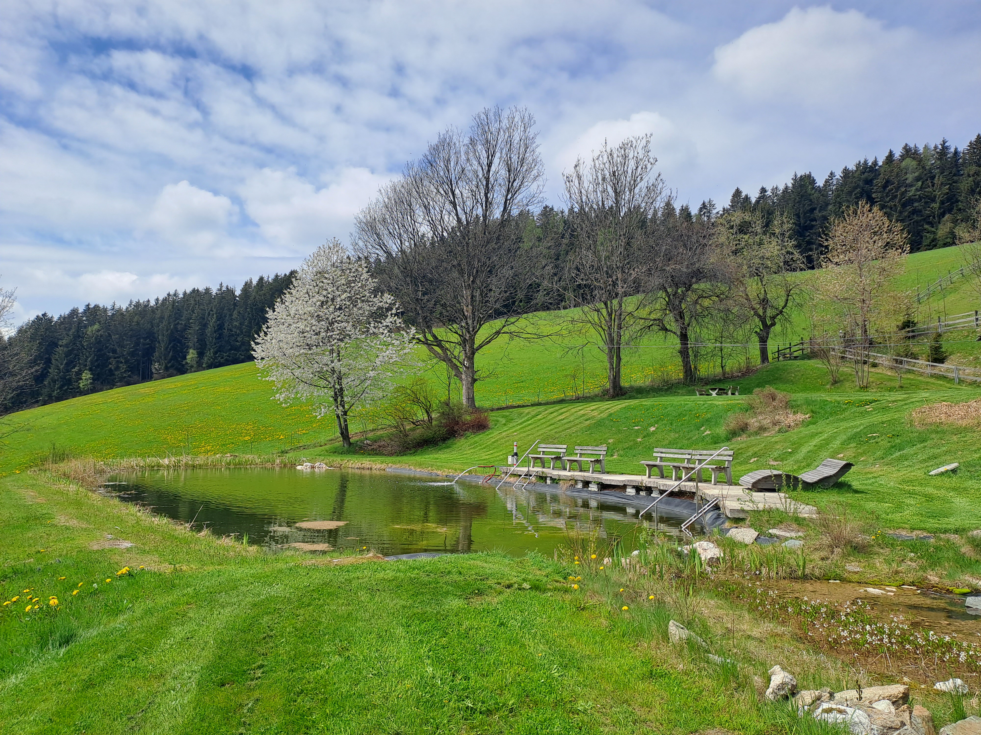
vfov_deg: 54.9
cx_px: 490
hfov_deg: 69.4
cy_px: 368
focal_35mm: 25
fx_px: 708
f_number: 1.8
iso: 32
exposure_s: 1/1859
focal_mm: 4.65
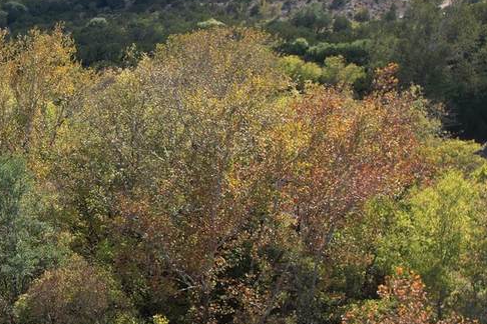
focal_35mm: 58
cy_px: 318
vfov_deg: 22.5
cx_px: -39
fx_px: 785
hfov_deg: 31.0
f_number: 2.8
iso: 100
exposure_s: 1/1250
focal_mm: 8.38
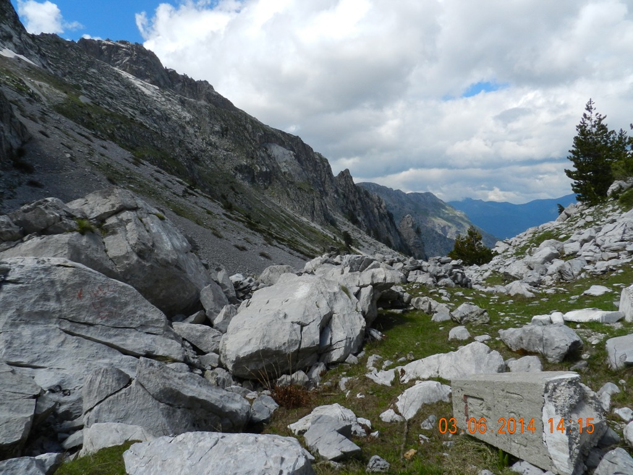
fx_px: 421
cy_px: 238
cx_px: 316
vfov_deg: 58.9
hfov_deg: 73.9
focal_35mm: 23
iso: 160
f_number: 5
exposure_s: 1/800
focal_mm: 4
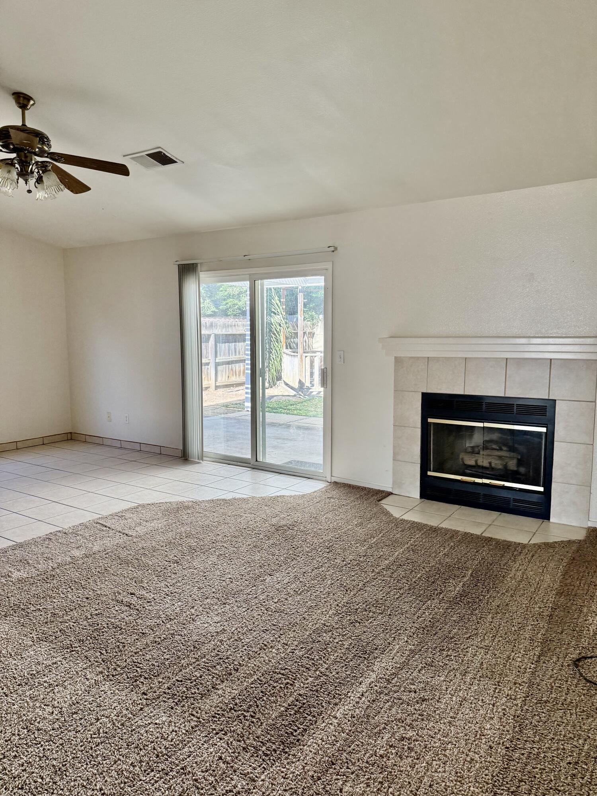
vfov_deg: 71.6
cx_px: 298
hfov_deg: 56.8
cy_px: 398
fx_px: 552
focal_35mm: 24
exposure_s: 1/203
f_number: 1.78
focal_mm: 6.76
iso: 160
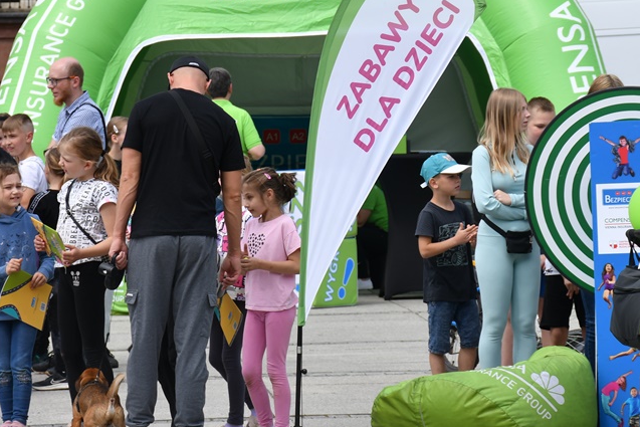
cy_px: 125
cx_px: 359
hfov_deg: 9.1
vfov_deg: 6.1
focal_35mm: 226
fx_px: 4018
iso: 100
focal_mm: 80
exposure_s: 1/320
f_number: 6.3
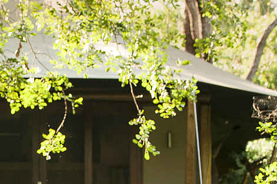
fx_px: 1829
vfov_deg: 5.7
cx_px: 14
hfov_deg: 8.6
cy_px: 236
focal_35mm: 238
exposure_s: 1/90
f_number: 4.8
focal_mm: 70
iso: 400
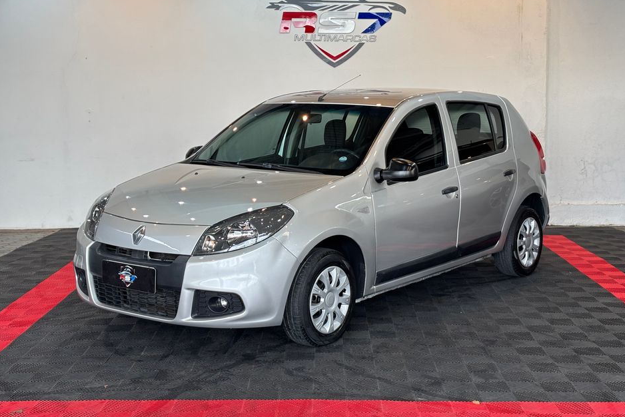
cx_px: 315
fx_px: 955
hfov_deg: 36.2
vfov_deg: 24.6
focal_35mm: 55
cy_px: 182
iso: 25
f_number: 1.6
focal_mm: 5.96
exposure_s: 1/150
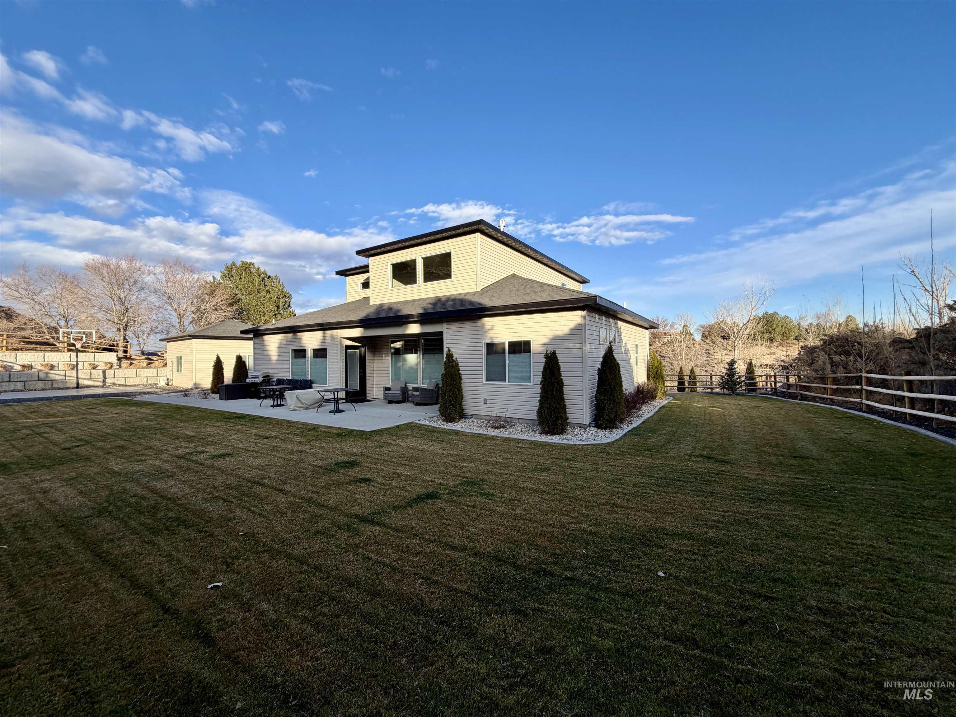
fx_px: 387
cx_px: 478
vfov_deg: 85.7
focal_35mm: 14
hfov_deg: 102.1
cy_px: 358
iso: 40
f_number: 2.2
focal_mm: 2.22
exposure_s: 1/770
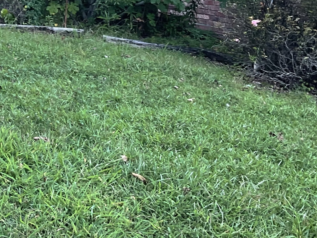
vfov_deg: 18.2
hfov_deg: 24.6
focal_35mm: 76
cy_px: -63
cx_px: 6
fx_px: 696
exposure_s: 1/120
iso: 64
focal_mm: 3
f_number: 1.8
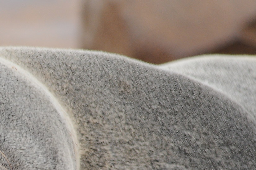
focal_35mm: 1221
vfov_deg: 1.1
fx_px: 8669
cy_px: 176
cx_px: -25
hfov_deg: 1.7
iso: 400
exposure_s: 1/500
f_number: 9
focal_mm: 280
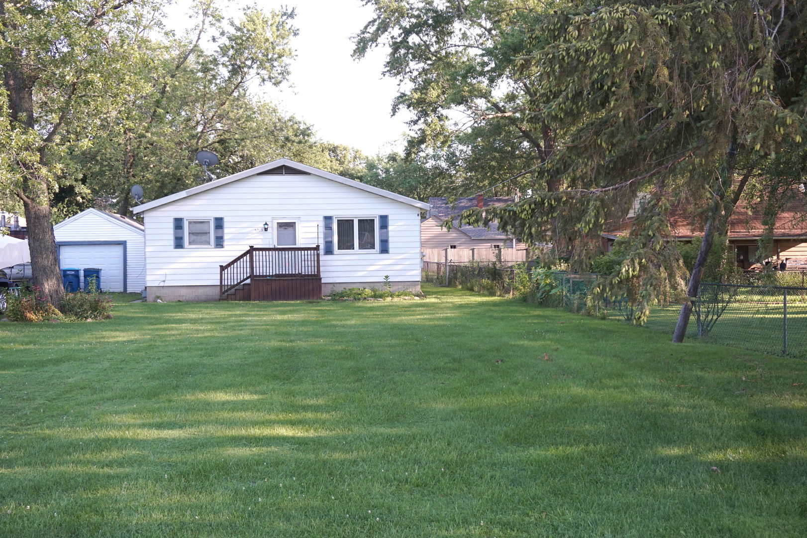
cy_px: 269
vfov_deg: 35.5
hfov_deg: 51.3
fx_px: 840
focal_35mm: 38
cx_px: 404
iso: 100
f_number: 5
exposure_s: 1/125
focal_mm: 25
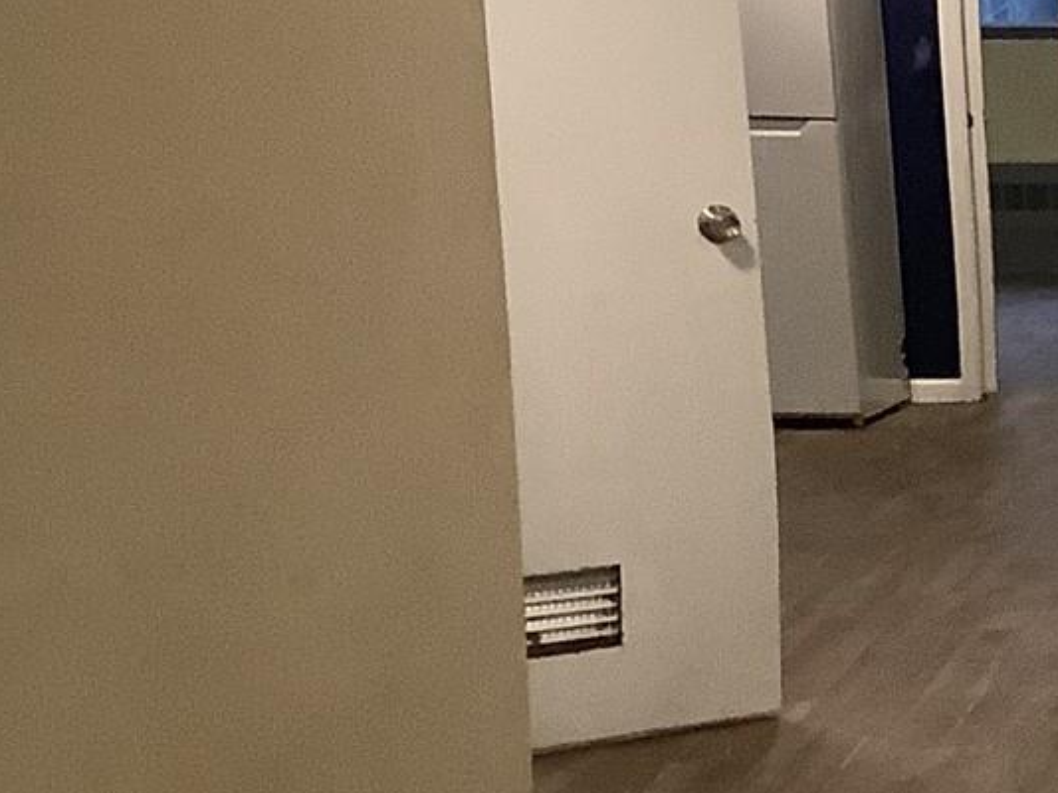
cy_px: 299
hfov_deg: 14.9
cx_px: 1763
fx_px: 3635
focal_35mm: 119
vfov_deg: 12.4
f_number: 2.4
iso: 250
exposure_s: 1/60
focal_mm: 3.3
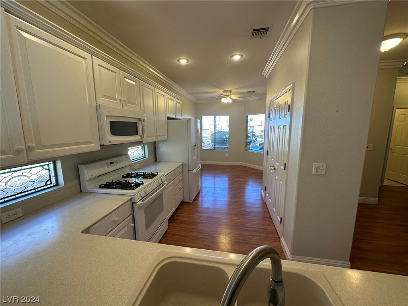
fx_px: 165
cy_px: 153
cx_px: 204
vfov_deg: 85.7
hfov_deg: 102.1
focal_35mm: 14
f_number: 2.2
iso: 100
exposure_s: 1/120
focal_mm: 2.22
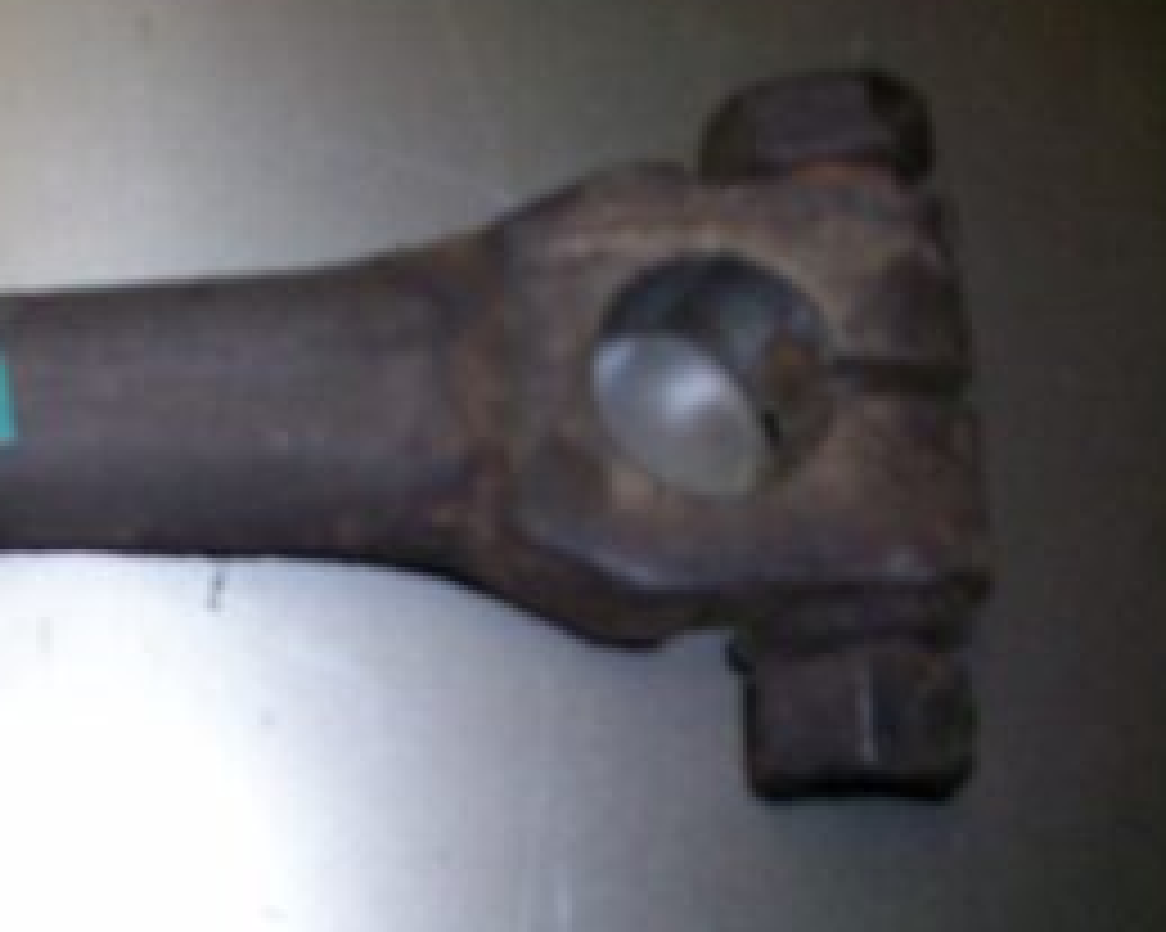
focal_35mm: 64
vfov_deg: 23.8
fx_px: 2208
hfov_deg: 28.4
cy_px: 561
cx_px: 117
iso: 160
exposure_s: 1/60
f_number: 2.8
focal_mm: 5.7
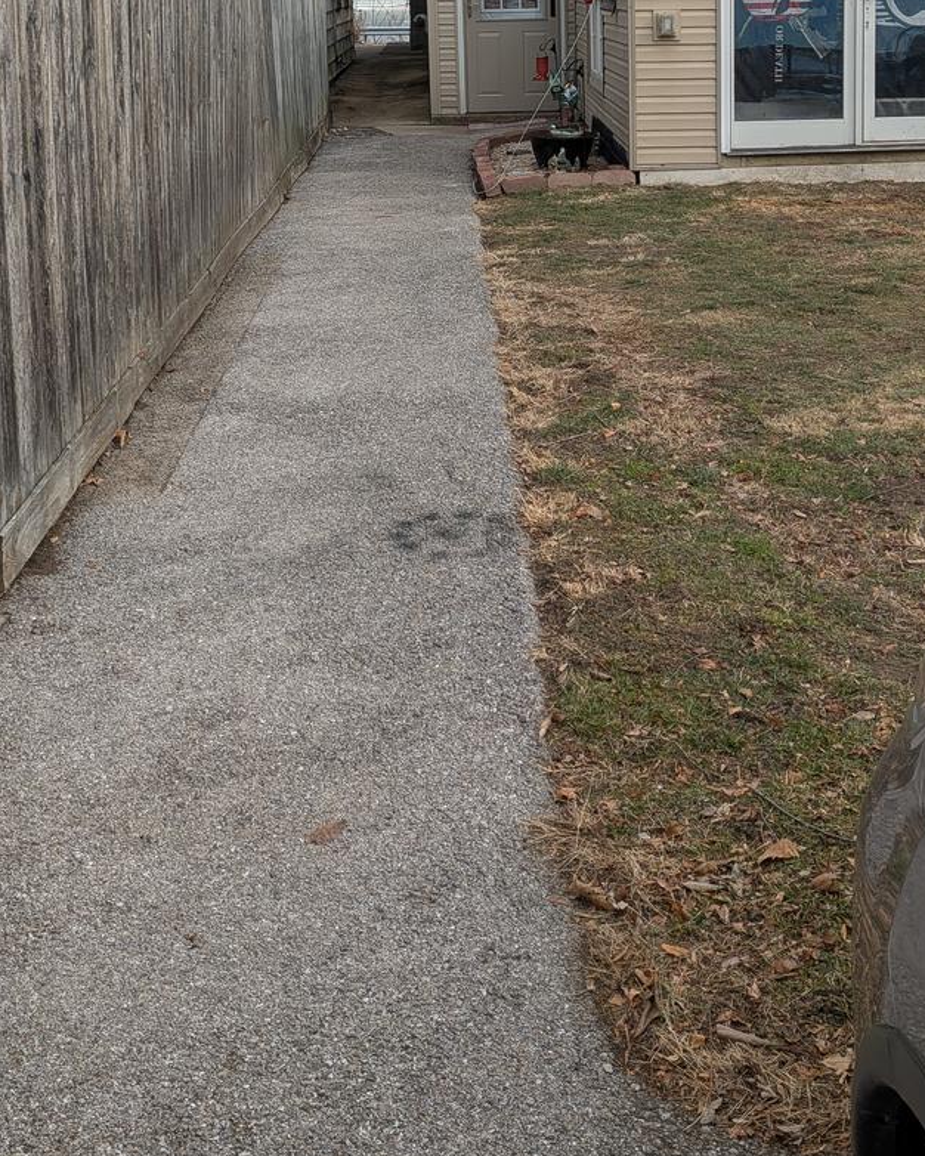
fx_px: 1574
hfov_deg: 32.6
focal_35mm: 46
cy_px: 176
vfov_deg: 38.3
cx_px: 588
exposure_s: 1/873
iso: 26
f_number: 1.7
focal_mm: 4.53
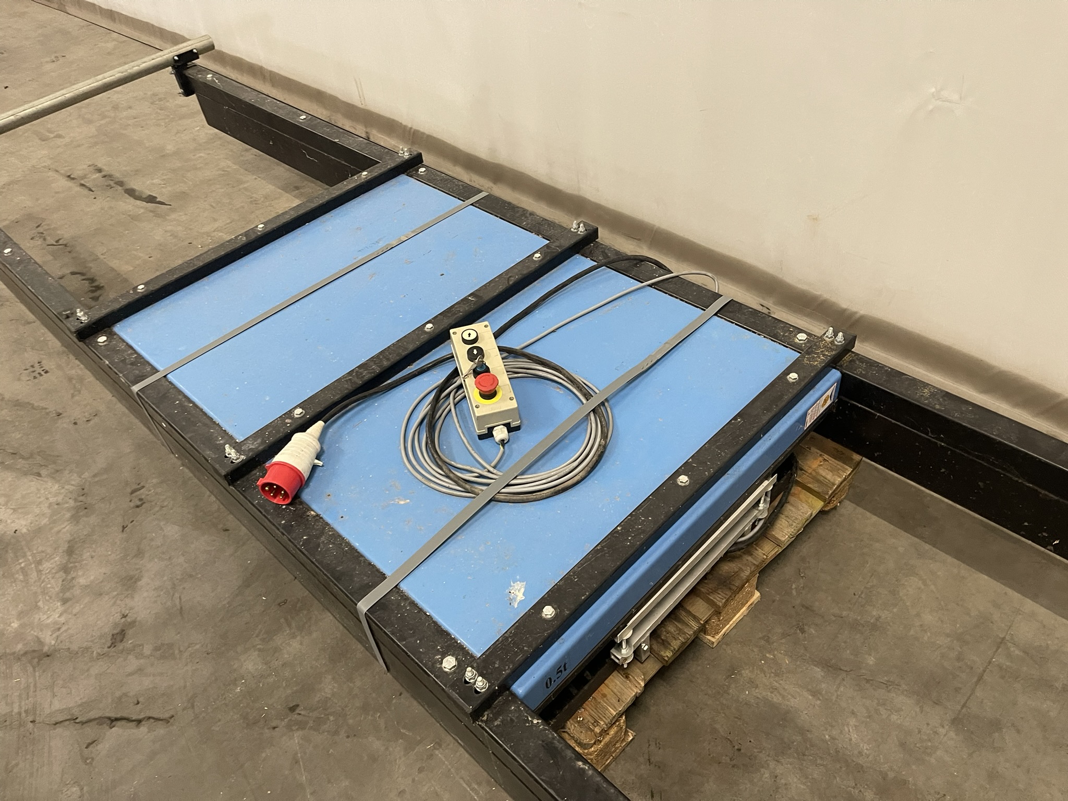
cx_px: 534
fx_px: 771
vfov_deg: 54.9
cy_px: 400
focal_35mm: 25
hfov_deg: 69.4
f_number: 1.6
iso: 400
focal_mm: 5.1
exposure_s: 1/50
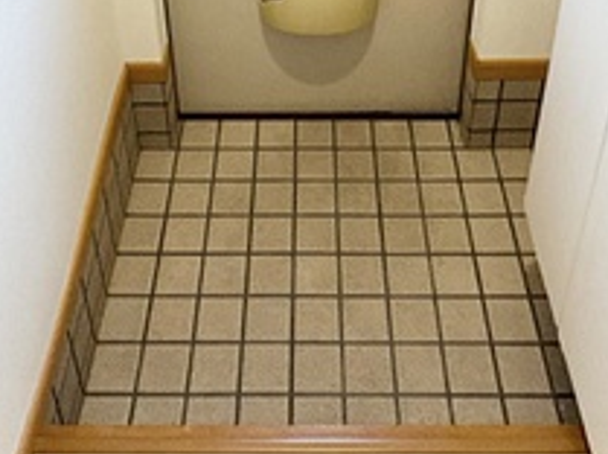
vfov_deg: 26.2
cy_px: -138
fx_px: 824
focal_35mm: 47
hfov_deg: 40.5
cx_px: 300
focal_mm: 2.22
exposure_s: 1/60
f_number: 2.2
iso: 250
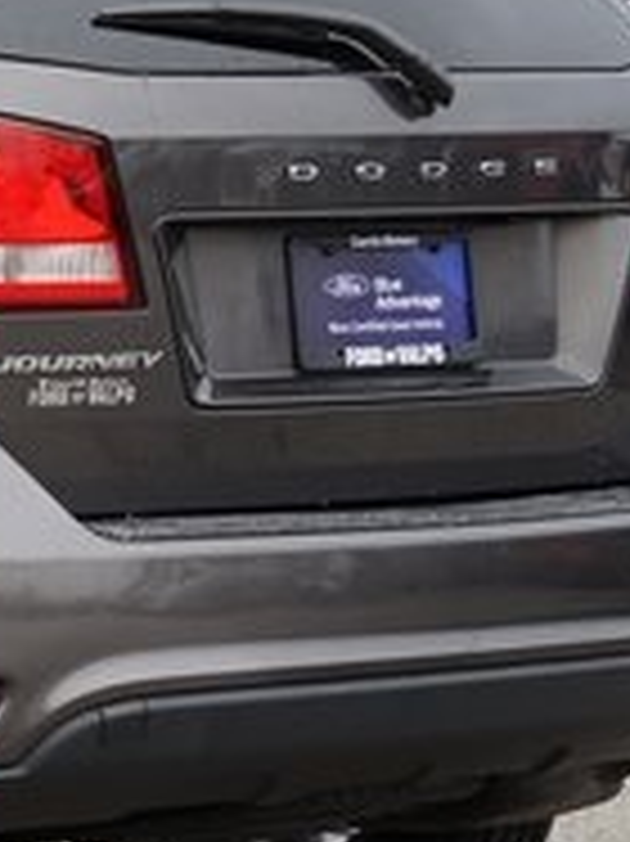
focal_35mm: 204
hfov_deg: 7.1
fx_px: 4956
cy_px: 250
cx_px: -500
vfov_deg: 9.7
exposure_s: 1/80
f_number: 4.5
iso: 100
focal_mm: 62
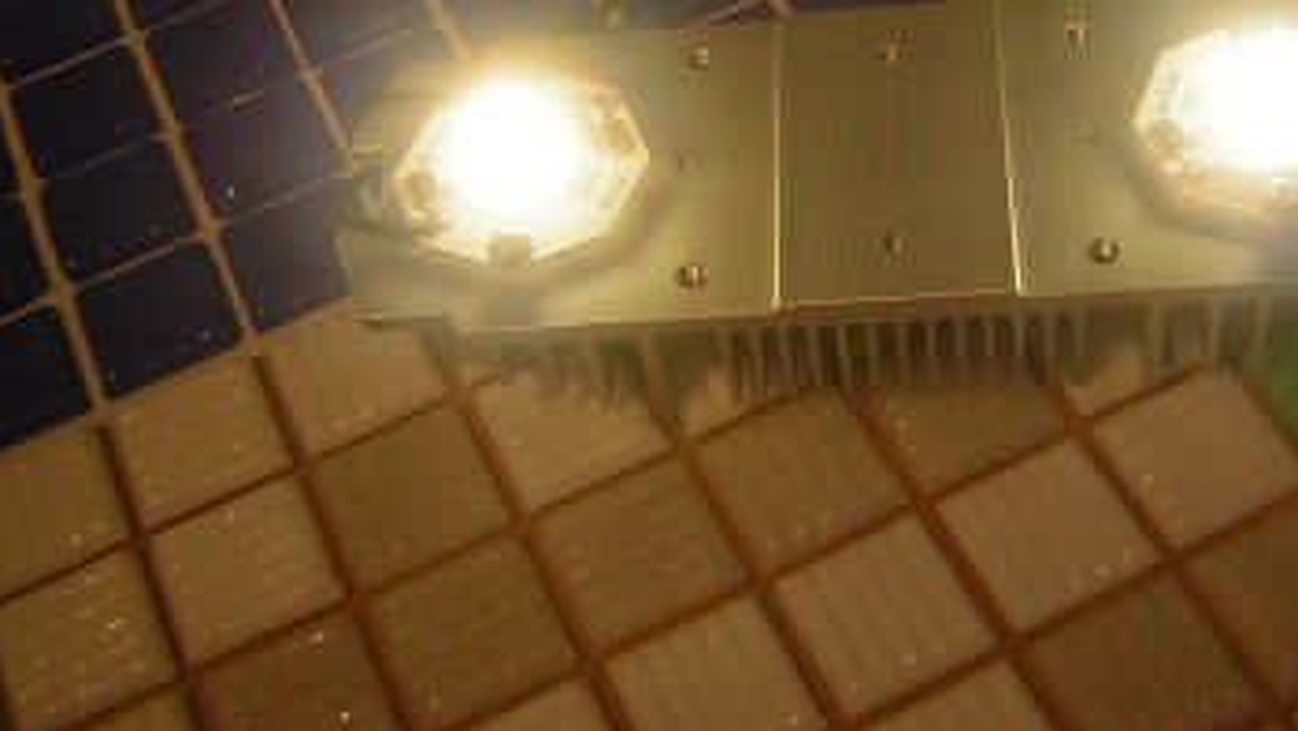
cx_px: 864
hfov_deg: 36.8
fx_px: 1928
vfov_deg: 21.3
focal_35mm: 56
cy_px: 221
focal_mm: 4.7
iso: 50
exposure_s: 1/50.7
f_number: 2.6
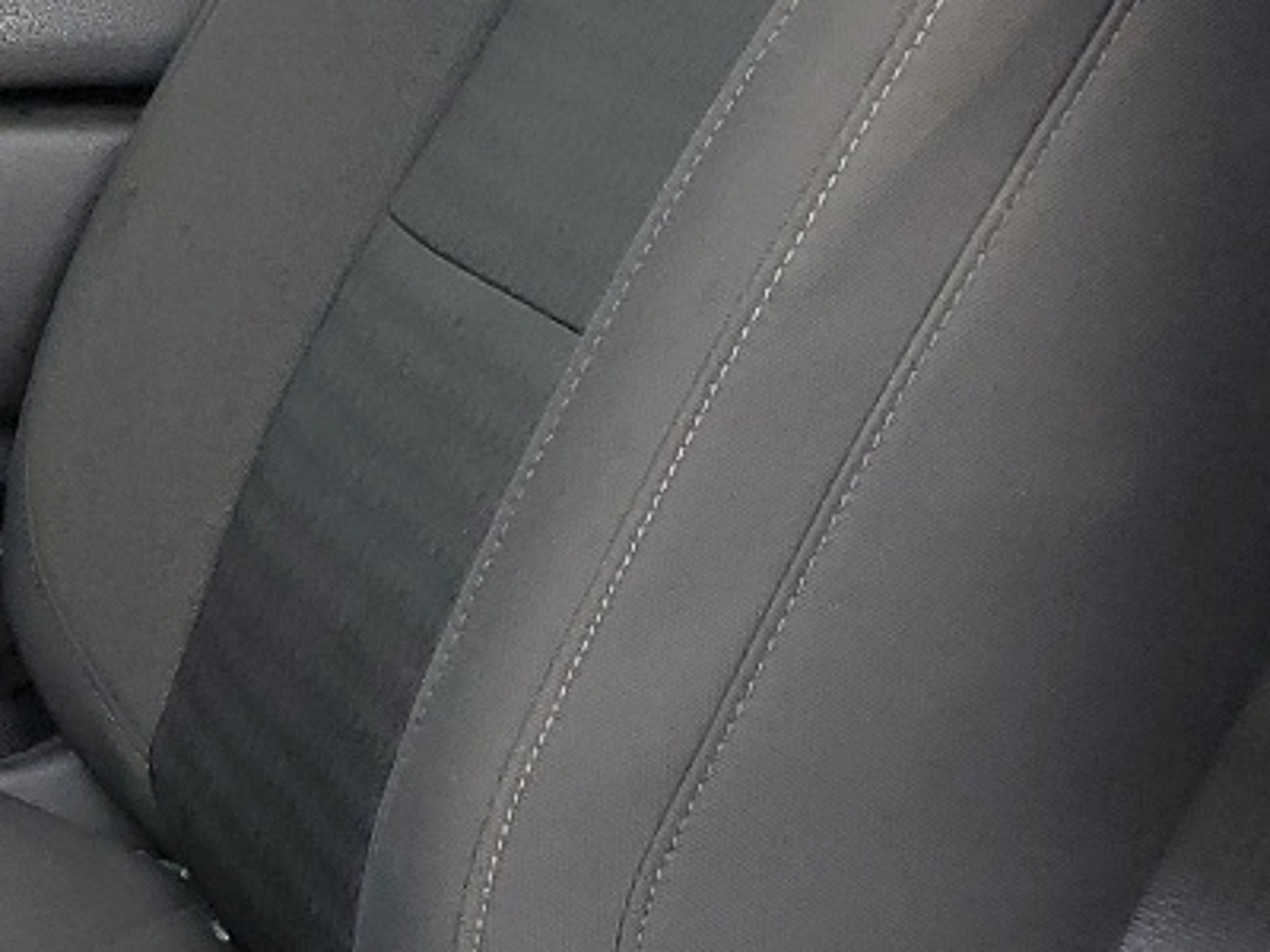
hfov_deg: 16.4
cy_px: 86
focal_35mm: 104
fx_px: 3816
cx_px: -902
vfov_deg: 14.1
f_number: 1.5
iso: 50
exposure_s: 1/769
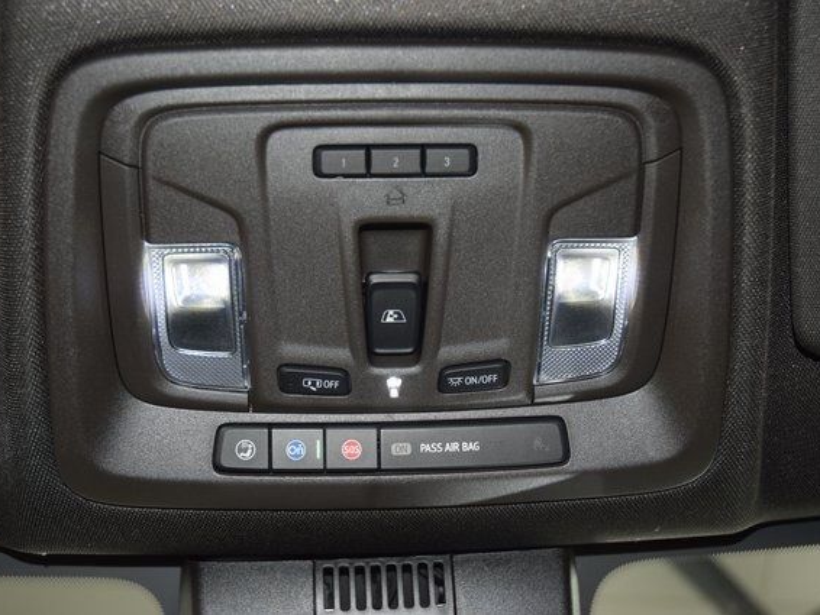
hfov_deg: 37.8
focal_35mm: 51
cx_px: 397
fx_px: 1198
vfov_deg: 28.8
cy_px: 308
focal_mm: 31
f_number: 4
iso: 900
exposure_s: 1/50
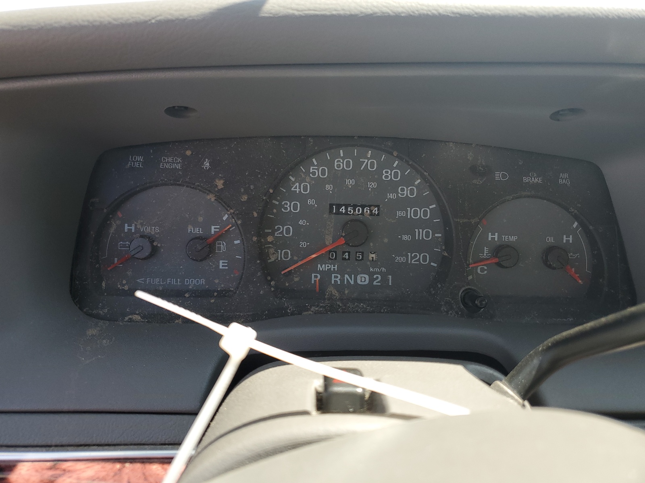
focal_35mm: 26
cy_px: 242
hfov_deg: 67.3
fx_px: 484
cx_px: 322
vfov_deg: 53.1
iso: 50
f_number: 1.5
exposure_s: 1/500
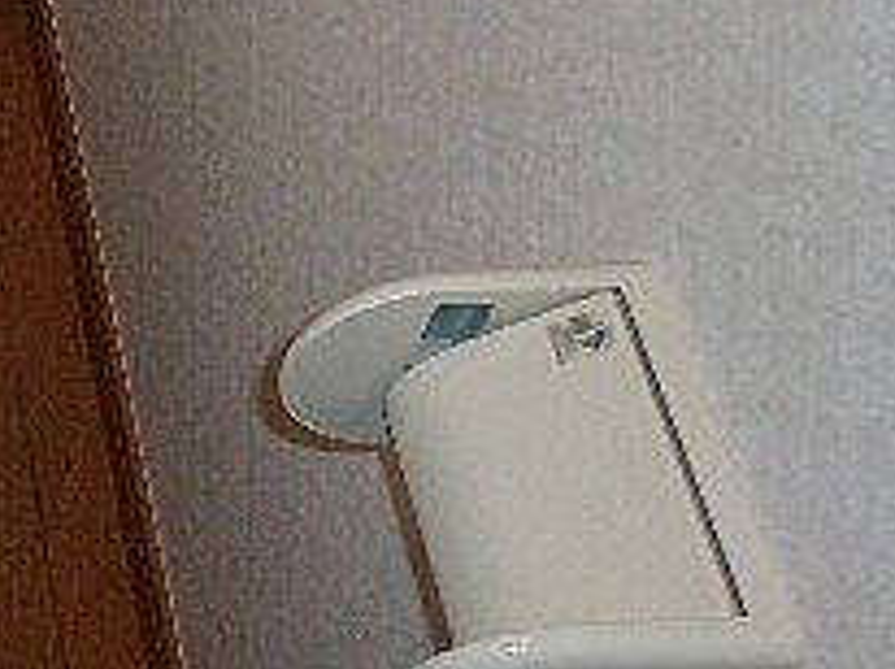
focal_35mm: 87
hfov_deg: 19.9
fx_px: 2247
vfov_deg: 16.2
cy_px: -161
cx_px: -391
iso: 100
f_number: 2.8
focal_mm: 4.6
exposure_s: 1/30
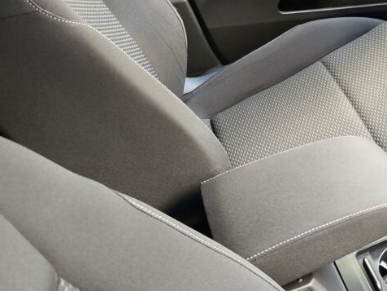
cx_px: 353
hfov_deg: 31.6
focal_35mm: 58
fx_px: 648
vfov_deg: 24.3
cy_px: 11
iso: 314
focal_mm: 7.01
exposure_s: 1/100
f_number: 1.69
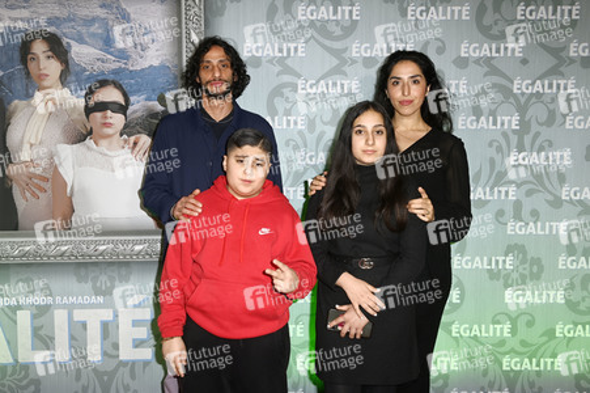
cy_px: 196
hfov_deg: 50.7
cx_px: 295
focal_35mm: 38
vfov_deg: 35.0
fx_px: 622
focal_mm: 38
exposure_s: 1/250
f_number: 5.6
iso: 640
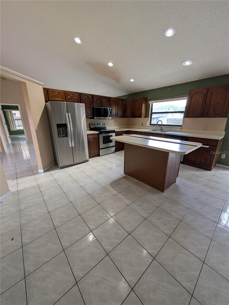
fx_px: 106
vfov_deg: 110.5
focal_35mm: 12
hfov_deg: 94.6
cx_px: 114
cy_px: 152
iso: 66
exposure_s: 1/121
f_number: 1.7
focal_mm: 2.02
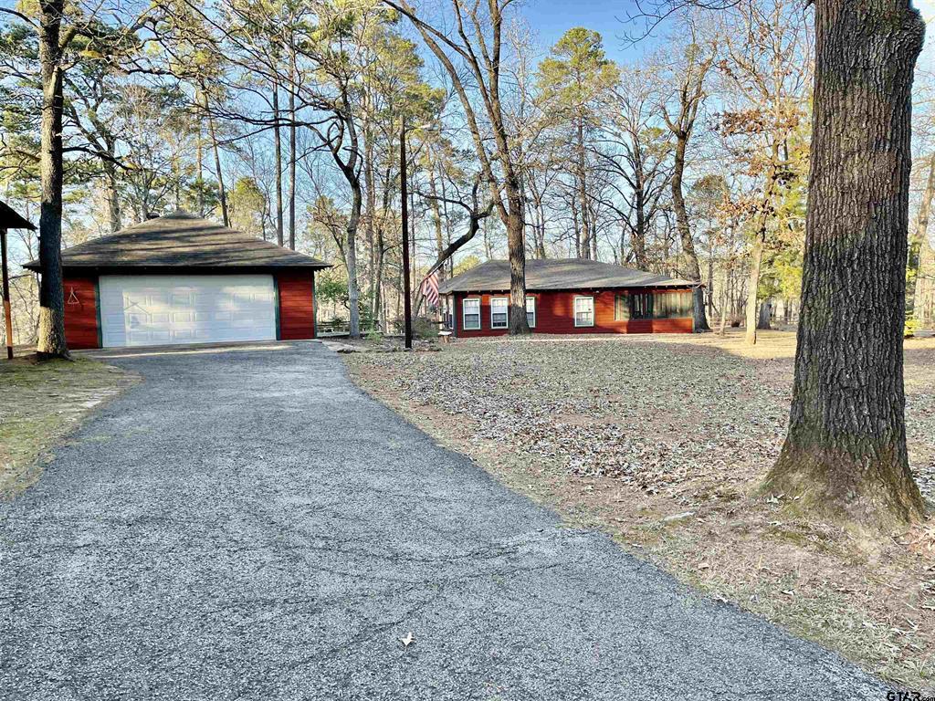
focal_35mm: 26
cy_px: 350
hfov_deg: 67.3
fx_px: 702
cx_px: 468
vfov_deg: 53.1
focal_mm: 5.1
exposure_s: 1/369
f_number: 1.6
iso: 50
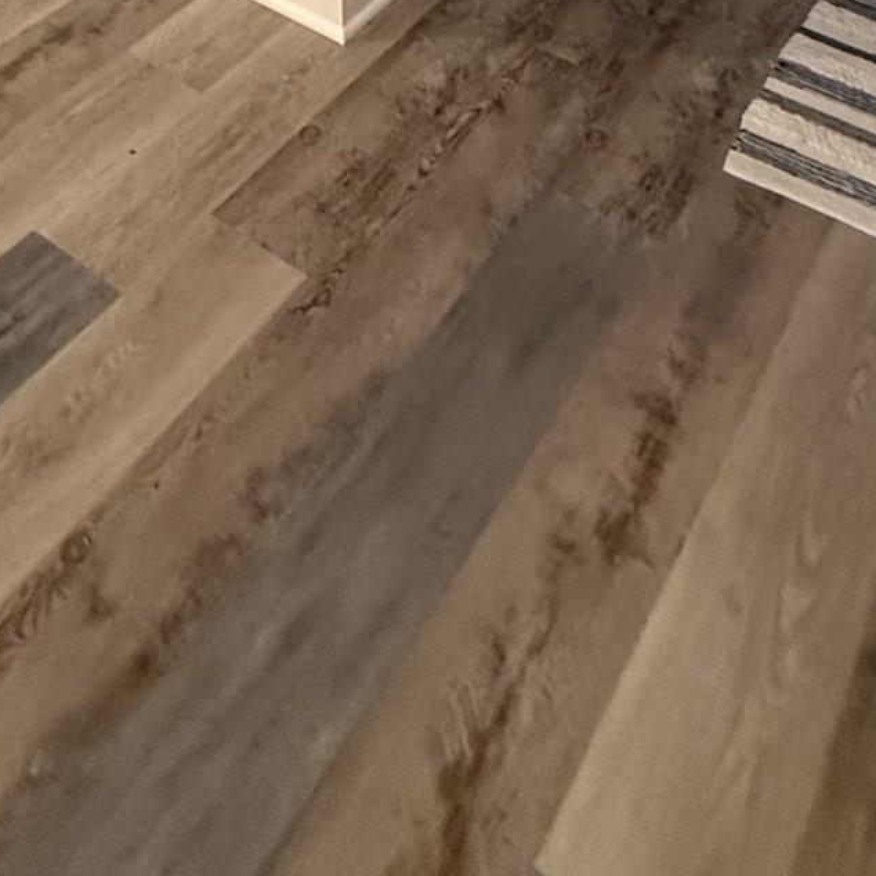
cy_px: -683
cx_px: 402
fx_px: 1288
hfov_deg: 37.5
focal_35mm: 45
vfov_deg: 22.5
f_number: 2.2
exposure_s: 1/60
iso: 640
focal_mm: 2.22
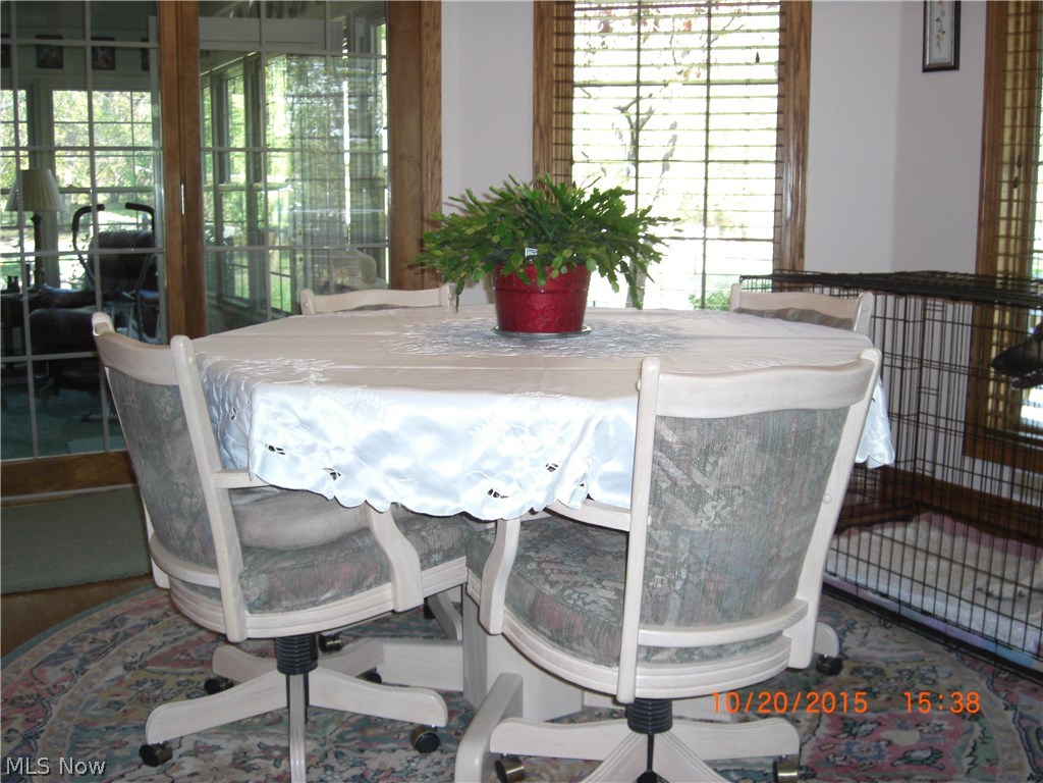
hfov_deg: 49.0
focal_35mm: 38
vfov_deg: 37.7
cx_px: 522
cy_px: 392
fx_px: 1145
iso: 200
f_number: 2.8
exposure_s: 1/60
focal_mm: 7.9
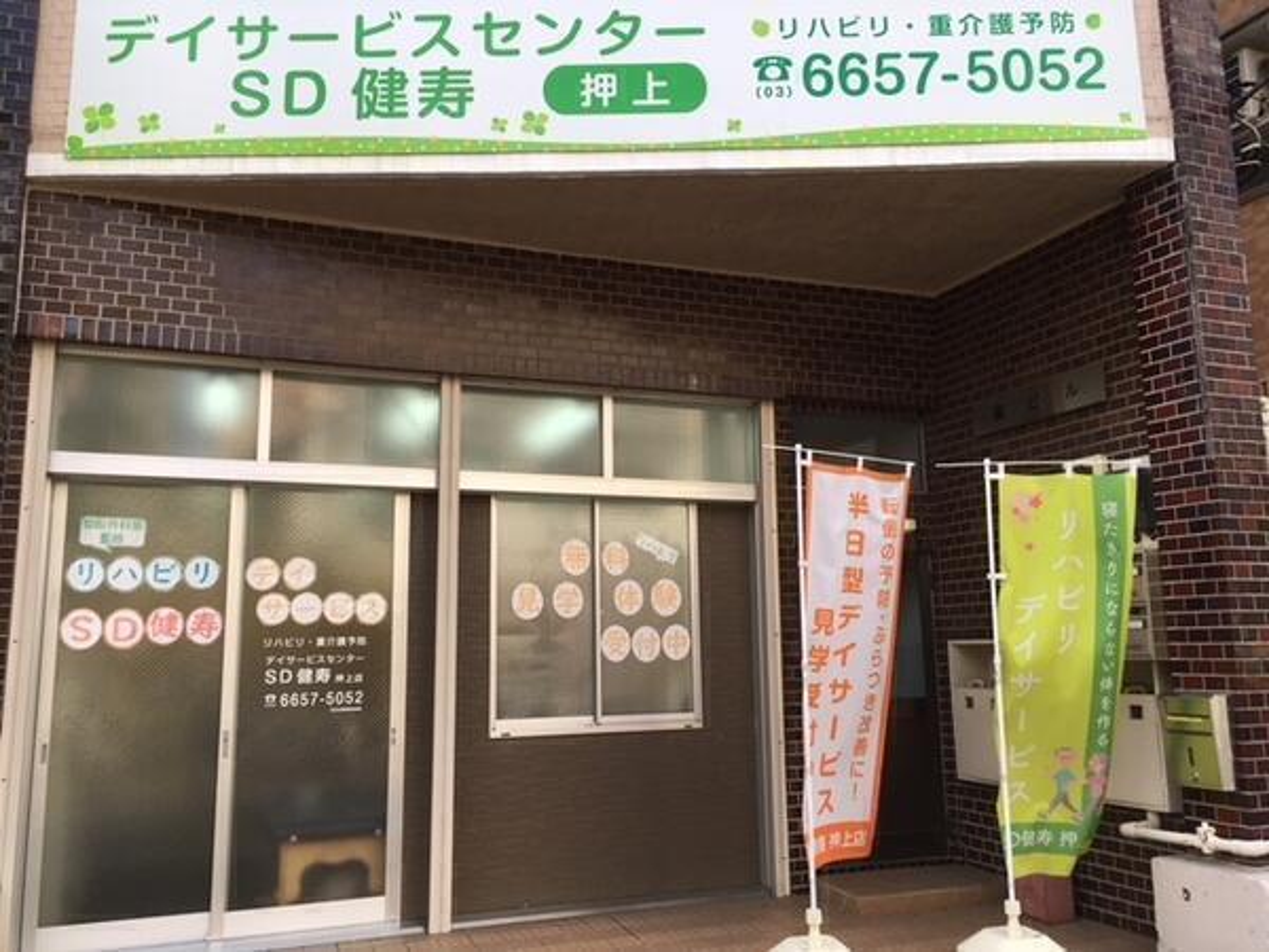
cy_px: 476
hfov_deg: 61.7
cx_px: 634
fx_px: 1063
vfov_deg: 48.2
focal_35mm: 29
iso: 25
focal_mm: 4.15
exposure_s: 1/381
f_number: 2.2
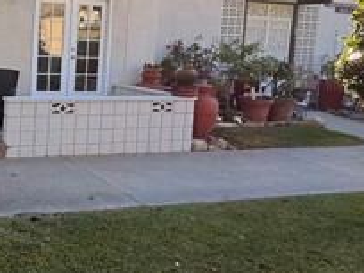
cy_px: 71
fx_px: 463
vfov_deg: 32.3
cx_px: -36
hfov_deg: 36.4
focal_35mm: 44
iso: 64
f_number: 2.2
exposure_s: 1/518
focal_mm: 2.22
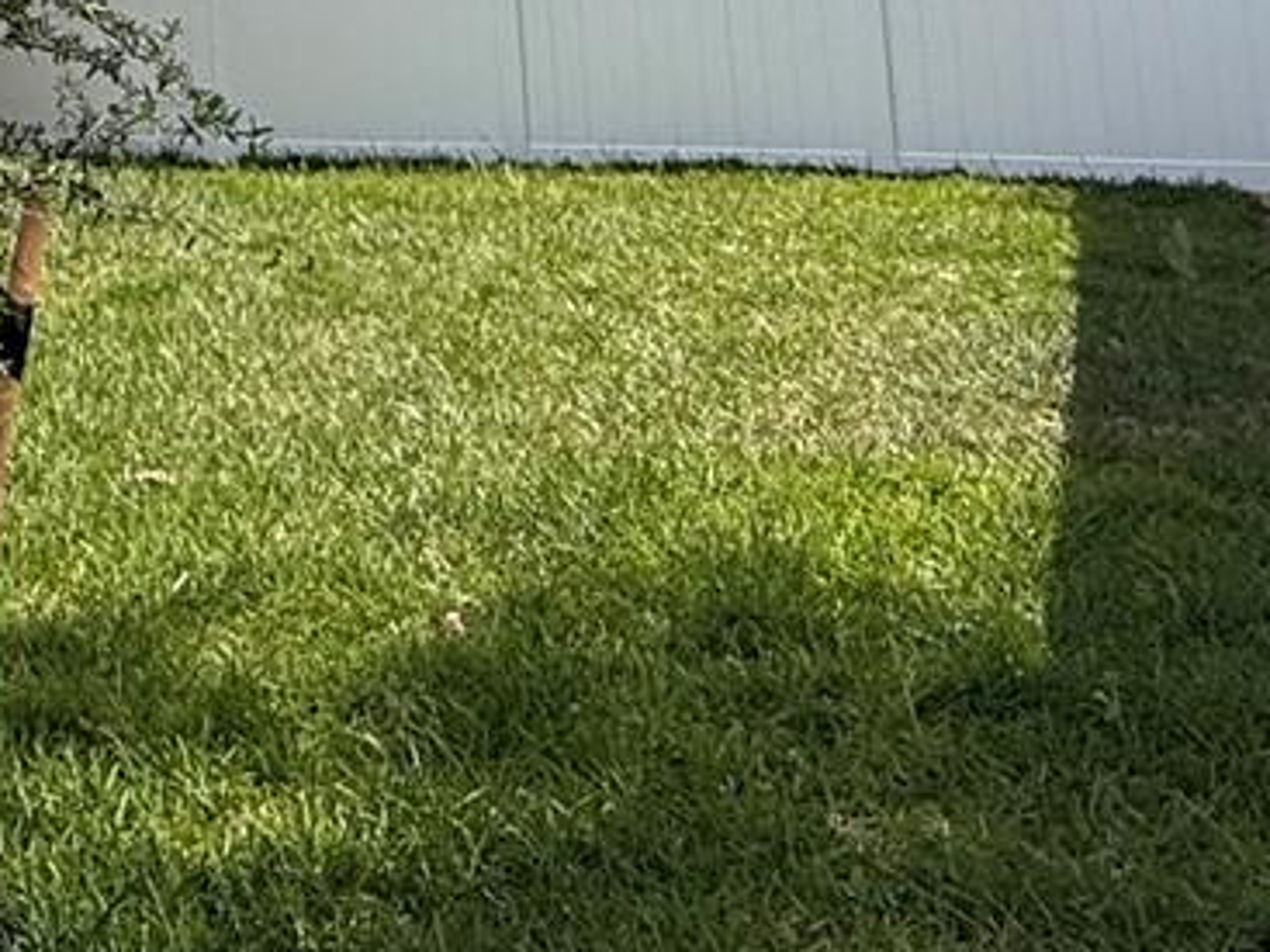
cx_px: -529
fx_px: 2237
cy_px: -267
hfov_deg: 25.5
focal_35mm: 61
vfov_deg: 21.8
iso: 50
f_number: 2.2
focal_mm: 2.22
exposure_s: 1/2611
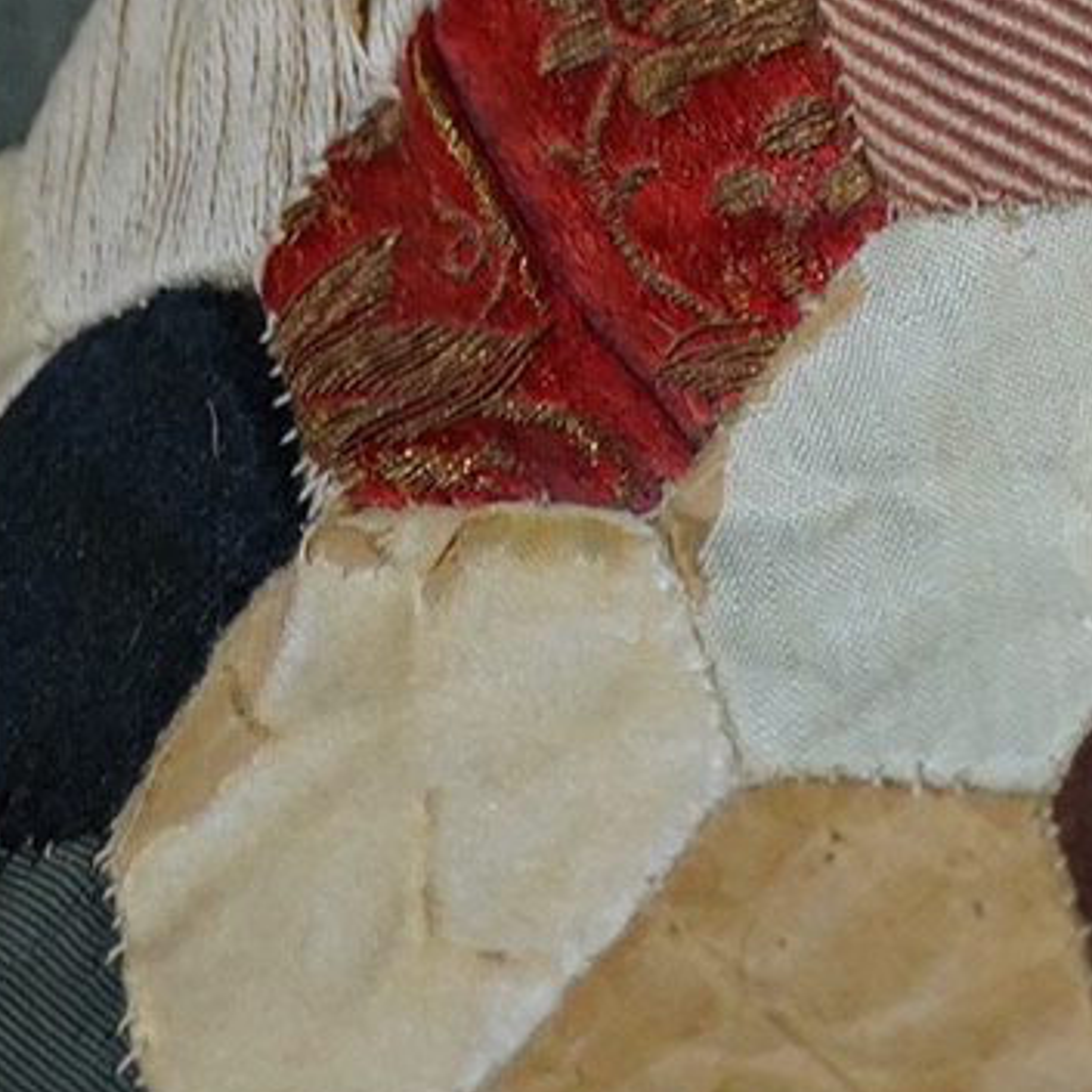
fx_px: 7602
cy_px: -647
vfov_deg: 8.0
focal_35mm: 213
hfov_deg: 7.7
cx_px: 2506
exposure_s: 1/125
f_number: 4.5
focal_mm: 30
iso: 1250
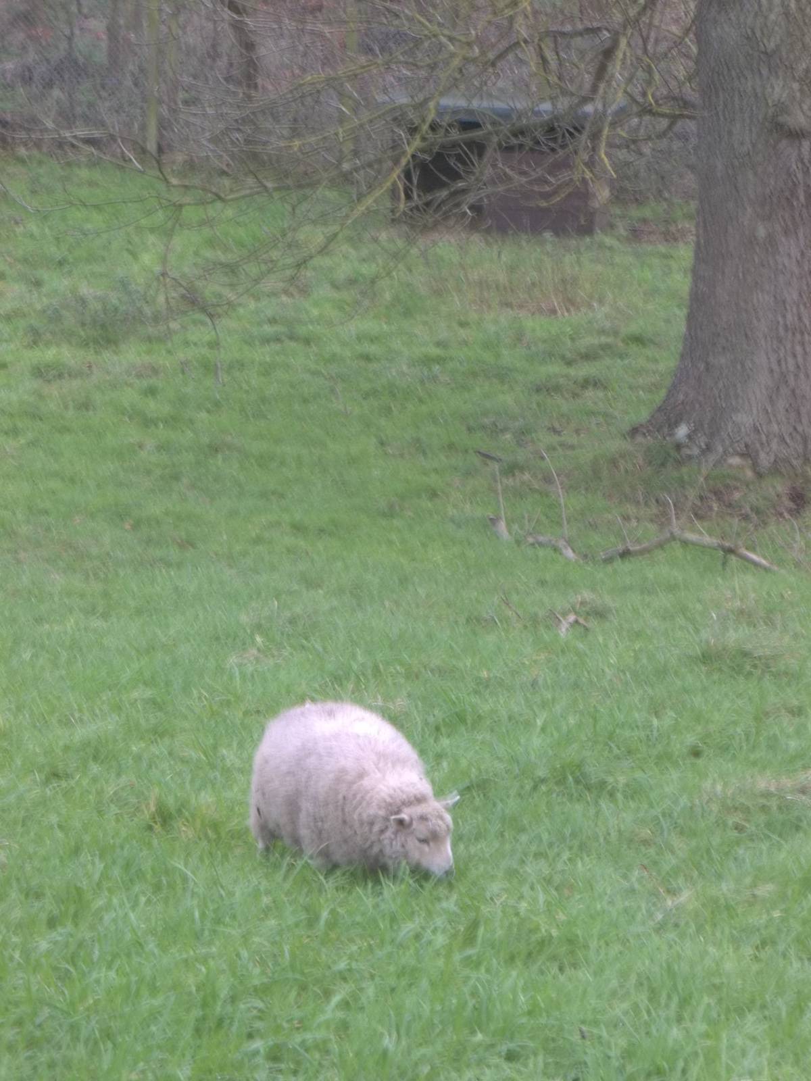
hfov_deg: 12.7
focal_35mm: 117
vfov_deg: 16.8
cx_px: 406
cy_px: 540
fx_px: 3655
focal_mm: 21
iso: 160
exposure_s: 1/13
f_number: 5.1
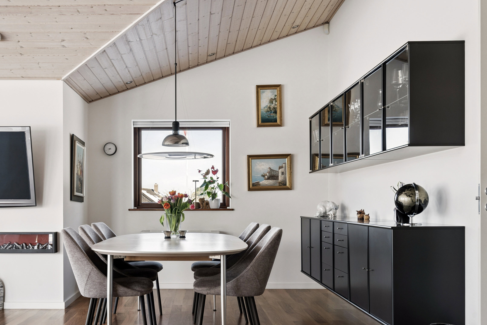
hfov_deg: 50.3
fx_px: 514
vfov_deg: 34.8
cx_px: 188
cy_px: 207
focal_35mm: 38
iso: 200
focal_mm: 29
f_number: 9
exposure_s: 1/13
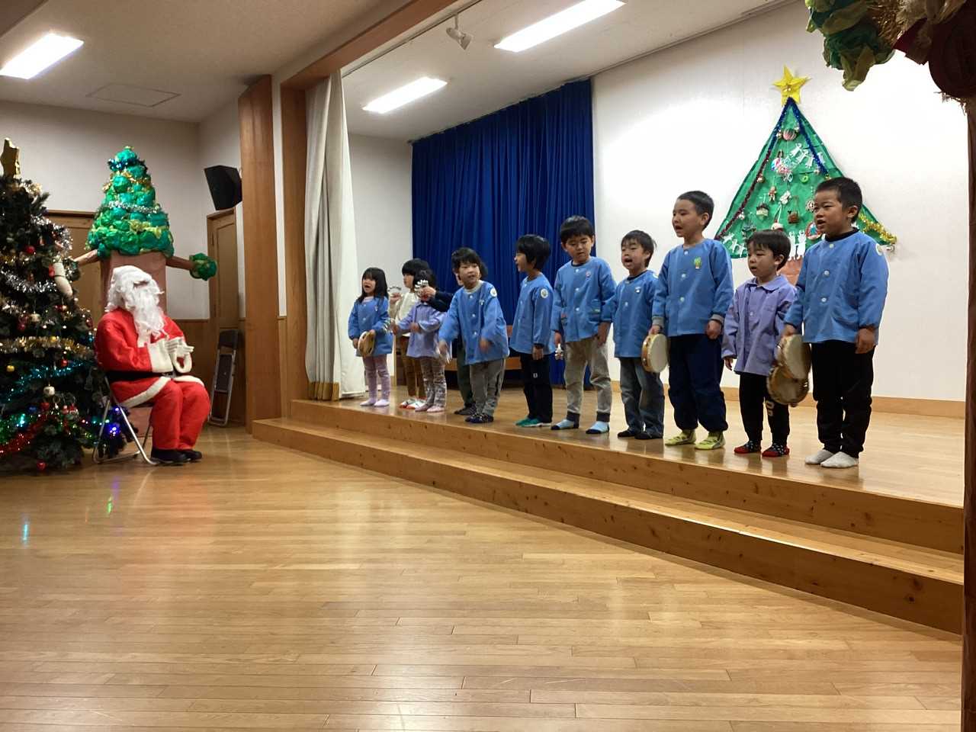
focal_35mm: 31
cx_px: 488
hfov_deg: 58.4
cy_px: 366
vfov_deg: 45.4
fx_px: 874
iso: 160
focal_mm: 3.3
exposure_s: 1/50
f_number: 2.4
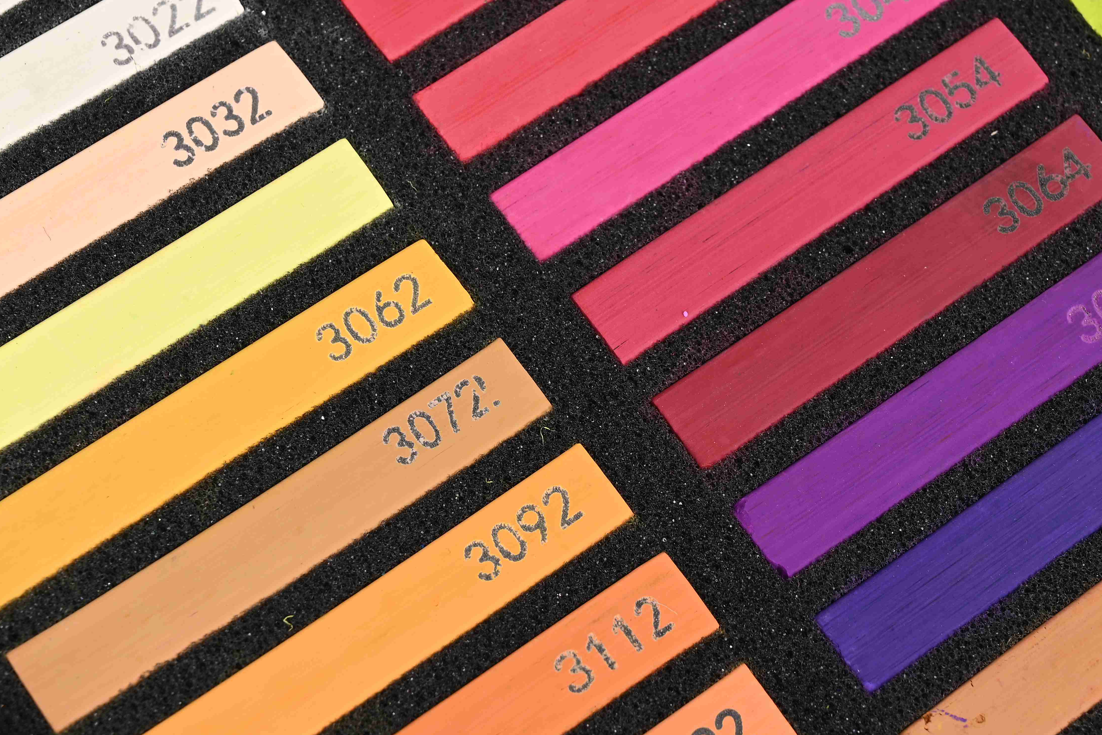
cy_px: 318
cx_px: 630
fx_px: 2909
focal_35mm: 95
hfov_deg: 21.4
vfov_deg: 14.4
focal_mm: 70
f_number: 13
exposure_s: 1/125
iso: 100
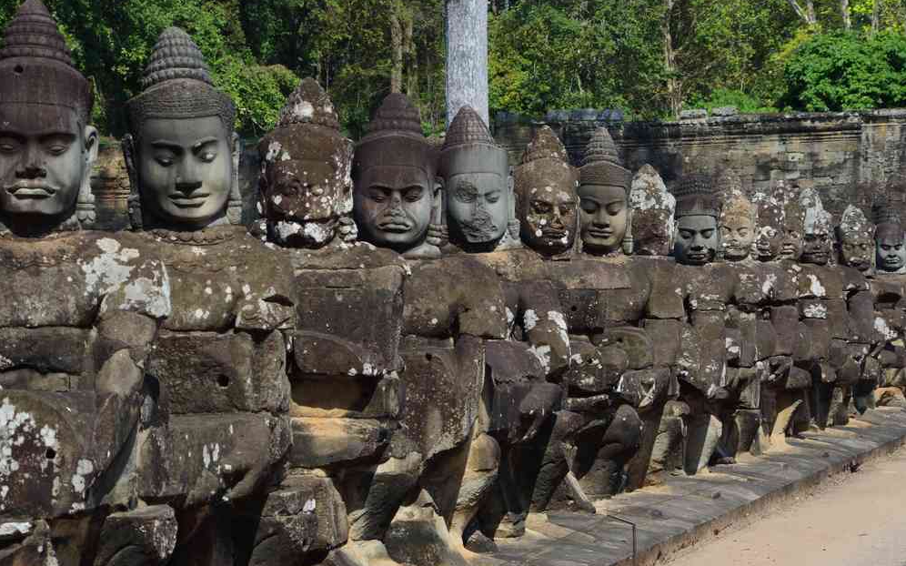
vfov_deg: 9.7
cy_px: 279
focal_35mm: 135
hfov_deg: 15.5
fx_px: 3333
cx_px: 453
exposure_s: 1/125
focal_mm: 87.5
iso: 200
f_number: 8
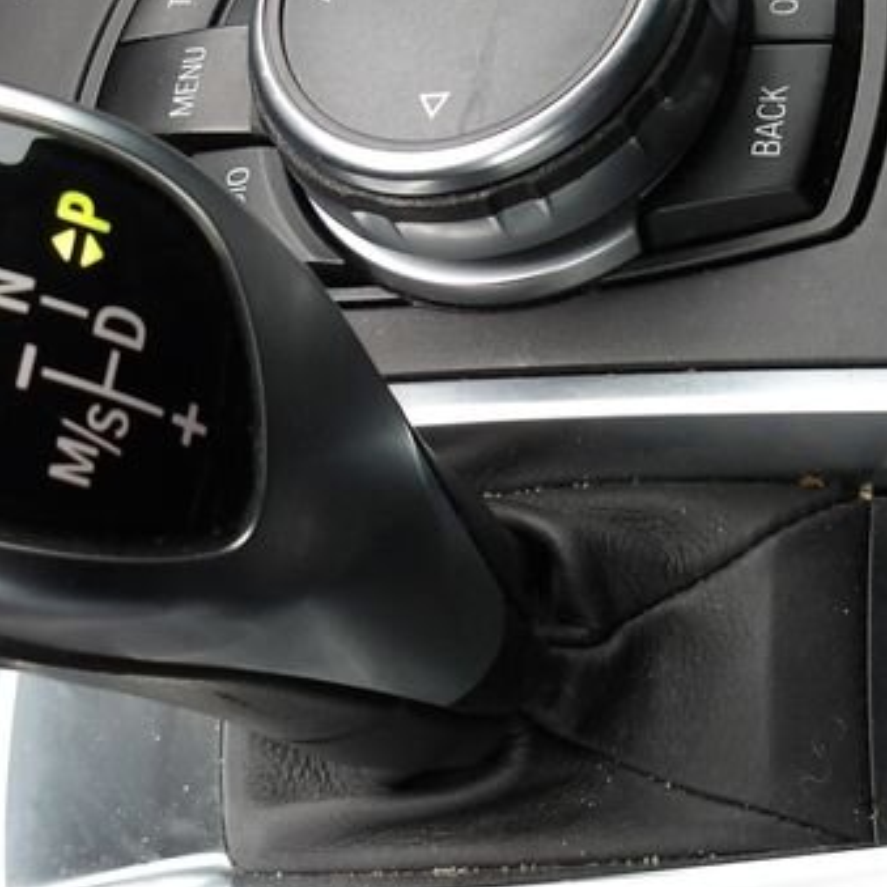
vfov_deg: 24.0
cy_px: 406
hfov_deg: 23.8
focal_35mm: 72
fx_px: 2087
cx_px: 623
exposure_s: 1/30
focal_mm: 4.9
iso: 157
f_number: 3
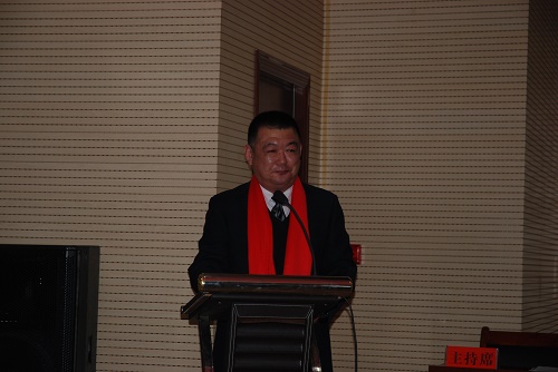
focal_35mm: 105
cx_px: 279
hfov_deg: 19.4
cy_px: 186
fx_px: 1628
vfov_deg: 13.1
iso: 200
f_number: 4.5
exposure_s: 1/60
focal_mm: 70
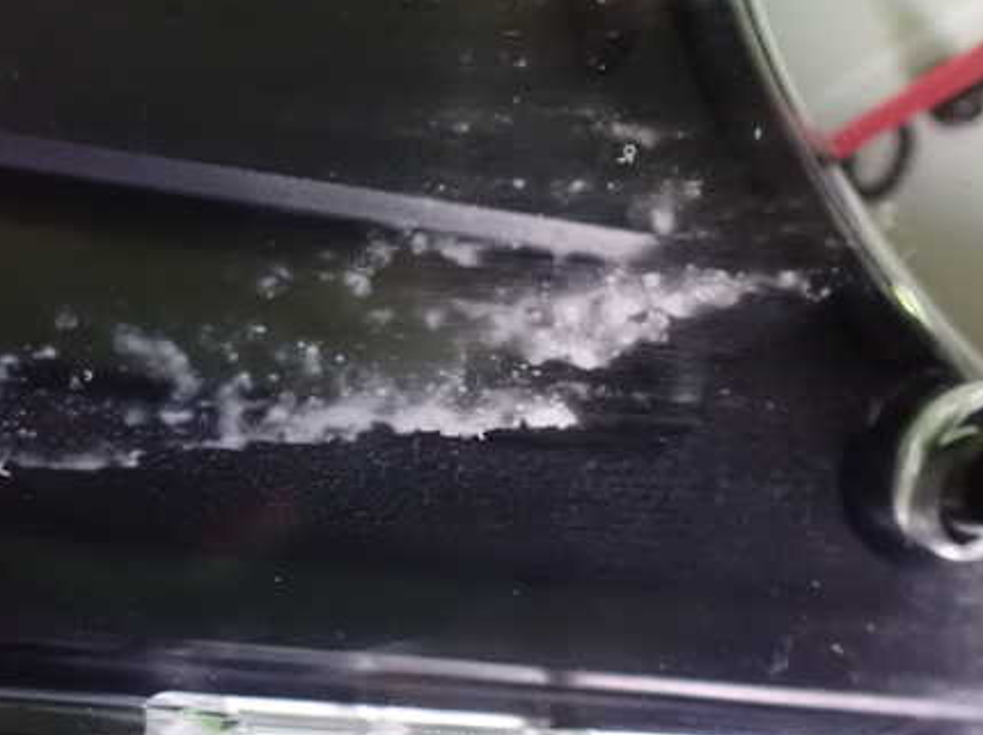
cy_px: 289
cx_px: 376
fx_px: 1192
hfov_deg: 44.5
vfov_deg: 34.2
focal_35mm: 42
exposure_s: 1/30
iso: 1600
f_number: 2.3
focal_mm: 5.4
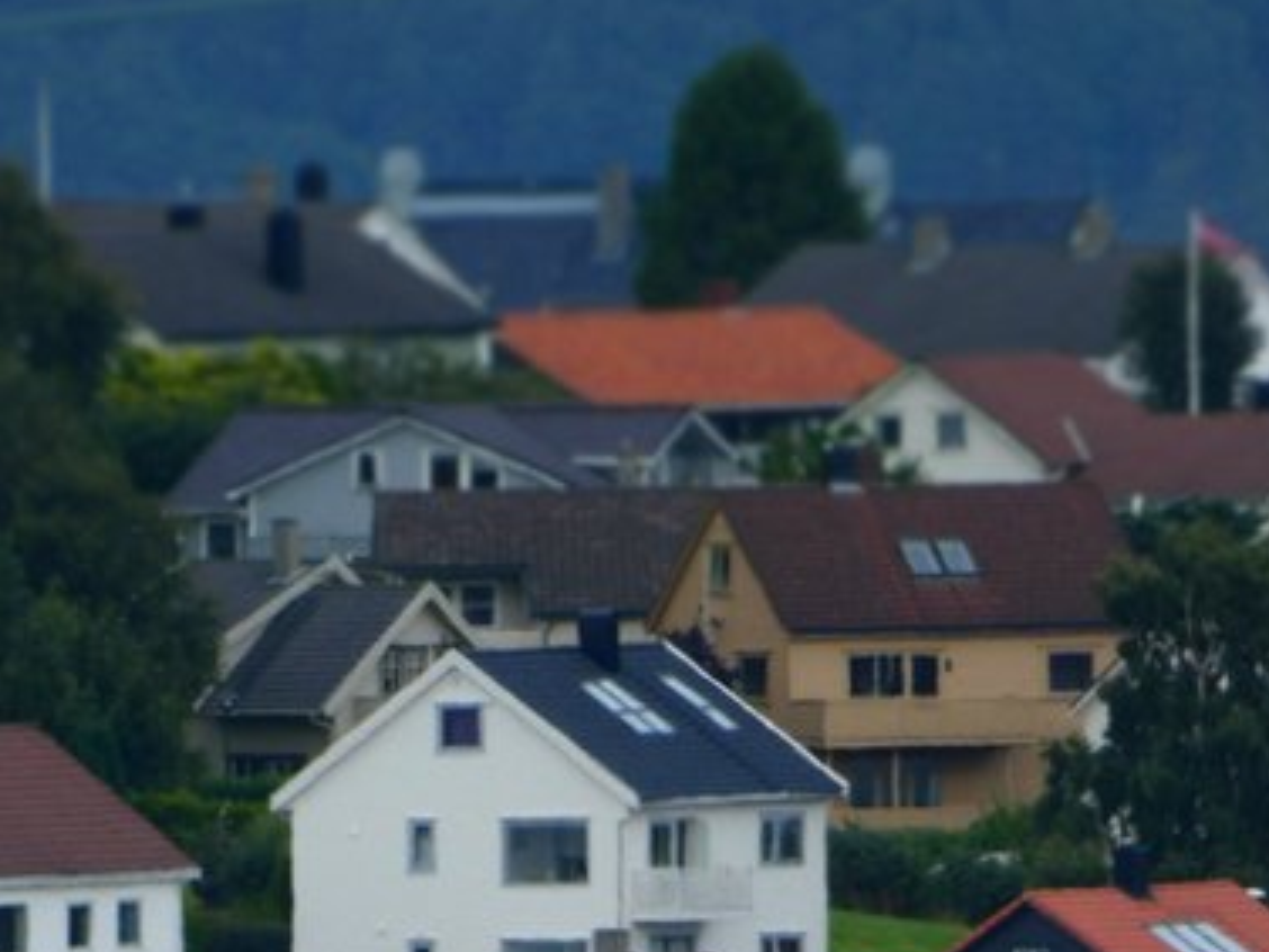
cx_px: 550
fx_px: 76471
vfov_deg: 0.7
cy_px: 830
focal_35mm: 2086
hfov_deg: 1.0
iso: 80
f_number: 5.8
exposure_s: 1/320
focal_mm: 206.4
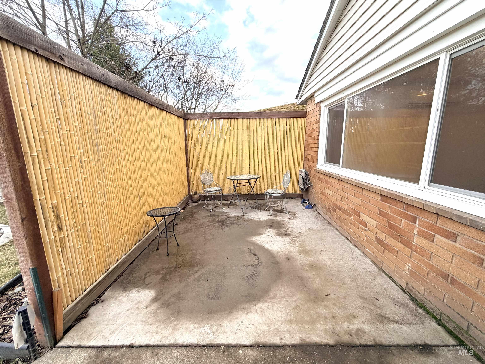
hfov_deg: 102.1
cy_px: 182
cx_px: 242
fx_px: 196
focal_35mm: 14
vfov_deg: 85.7
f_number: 2.2
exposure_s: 1/121
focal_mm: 2.22
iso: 80
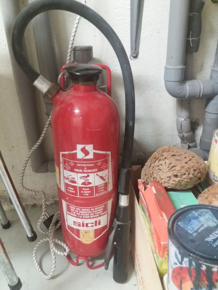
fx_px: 235
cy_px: 145
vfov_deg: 63.4
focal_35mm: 28
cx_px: 109
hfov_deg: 49.7
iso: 400
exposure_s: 1/17
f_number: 1.9
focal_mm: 3.7
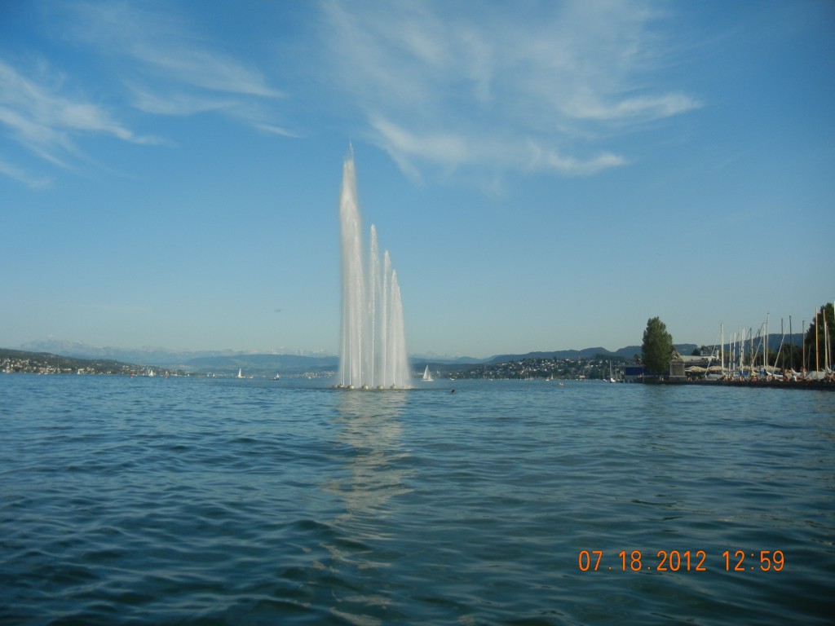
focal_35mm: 30
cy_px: 313
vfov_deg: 46.8
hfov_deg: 60.0
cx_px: 418
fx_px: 724
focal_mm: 5.4
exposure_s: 1/344
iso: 160
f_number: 7
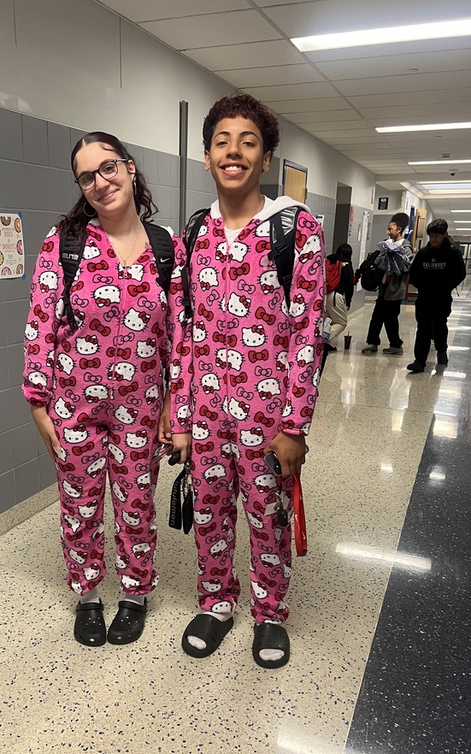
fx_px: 657
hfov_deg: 39.1
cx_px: 169
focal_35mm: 32
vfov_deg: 59.4
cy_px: 429
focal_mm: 5.7
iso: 125
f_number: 1.5
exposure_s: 1/74
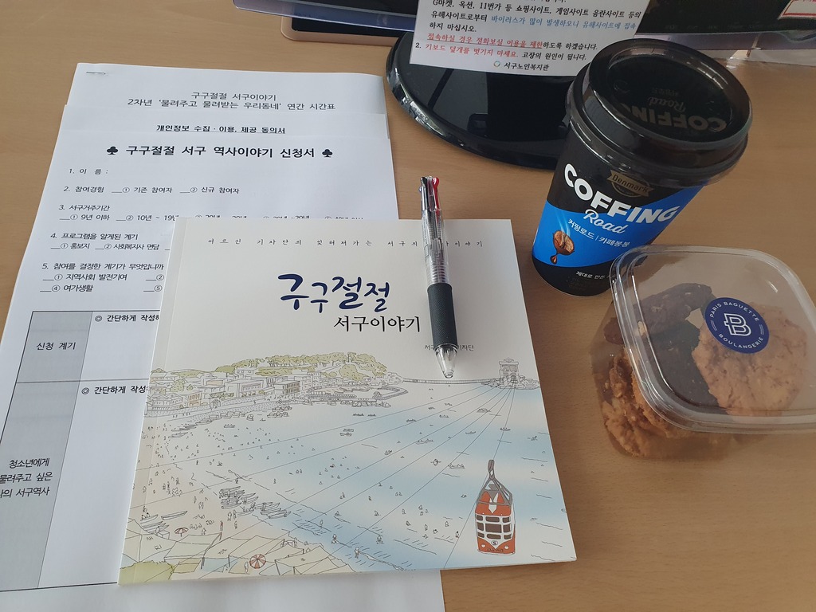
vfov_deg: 53.1
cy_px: 306
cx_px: 408
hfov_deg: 67.3
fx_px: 613
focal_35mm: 26
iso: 320
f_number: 2.4
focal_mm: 4.32
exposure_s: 1/120
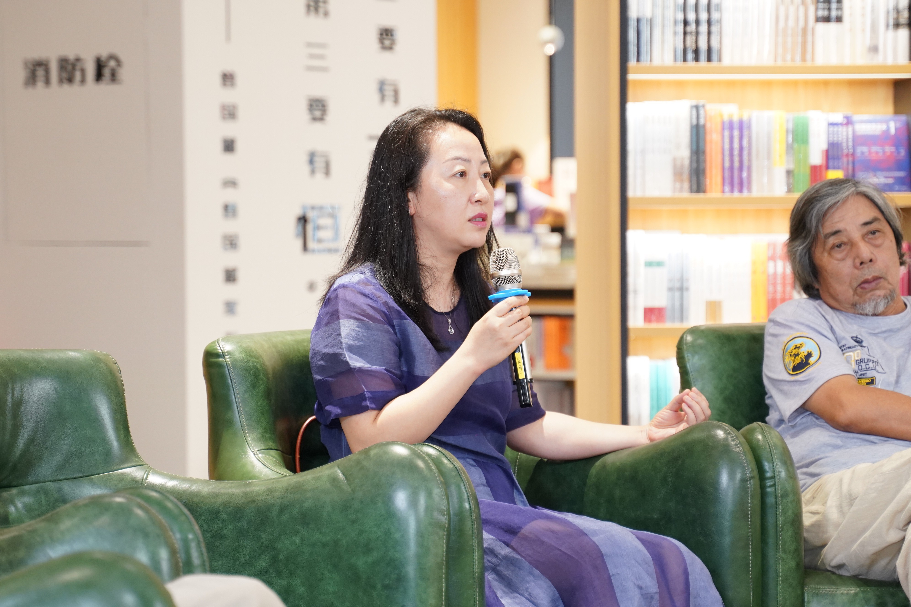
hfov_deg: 18.3
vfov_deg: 12.2
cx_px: 456
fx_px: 2834
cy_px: 304
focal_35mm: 112
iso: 1250
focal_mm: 75
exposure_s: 1/160
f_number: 3.2
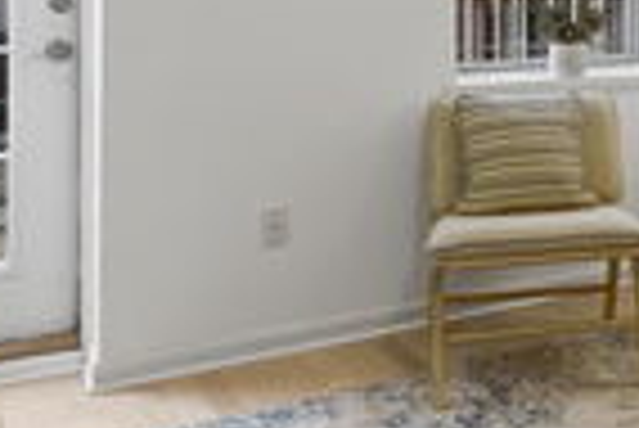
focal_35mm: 54
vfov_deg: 23.8
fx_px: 959
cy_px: -18
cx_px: 724
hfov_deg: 32.0
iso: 500
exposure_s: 1/160
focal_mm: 16
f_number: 8
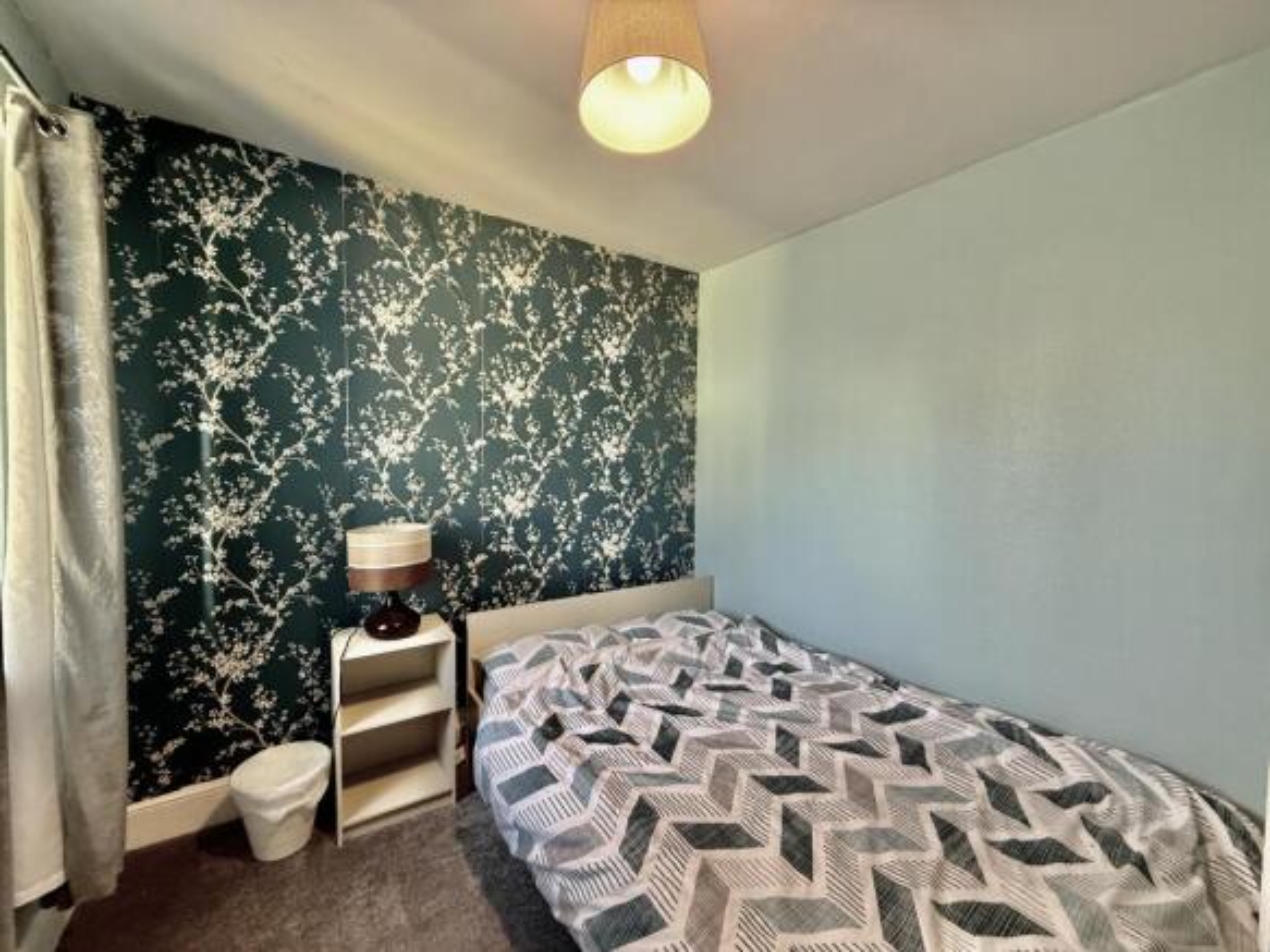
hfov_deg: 102.1
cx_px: 635
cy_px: 476
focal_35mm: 14
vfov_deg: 85.7
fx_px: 514
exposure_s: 1/50
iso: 320
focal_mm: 2.22
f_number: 2.2
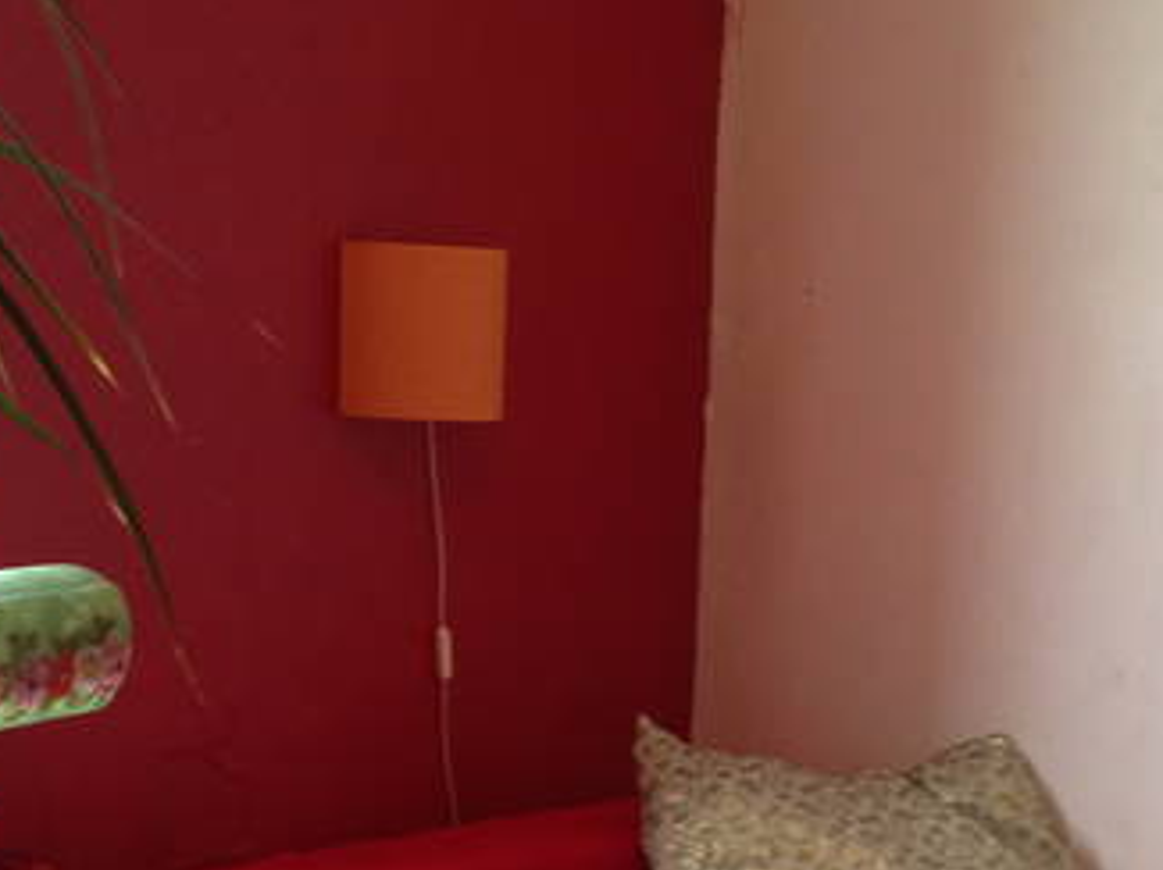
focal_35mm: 80
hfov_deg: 24.3
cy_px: 820
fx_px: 2686
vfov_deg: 18.1
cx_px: 785
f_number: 2.4
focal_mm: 4.12
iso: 80
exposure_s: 1/20
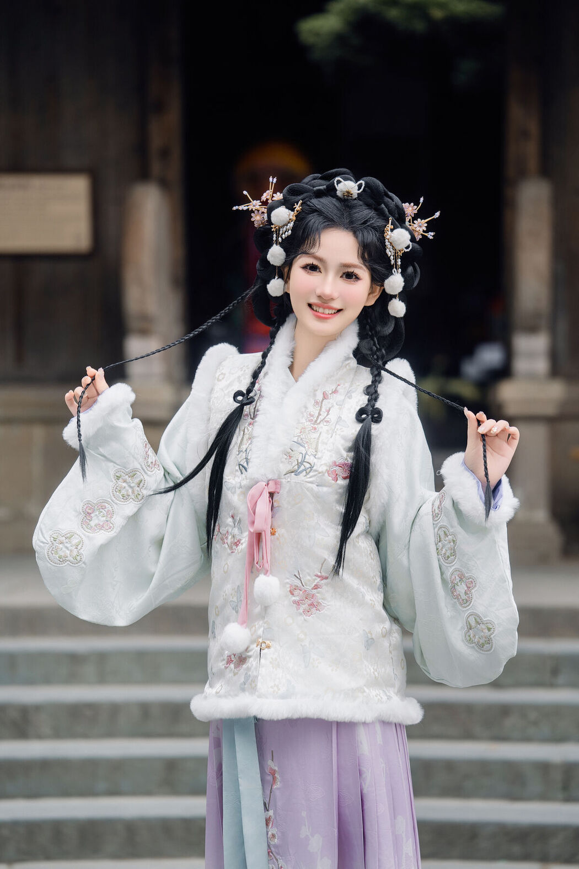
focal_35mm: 104
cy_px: 434
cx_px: 290
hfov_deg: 13.2
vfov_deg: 19.6
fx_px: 2509
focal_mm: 104
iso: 125
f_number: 2.8
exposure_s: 1/320
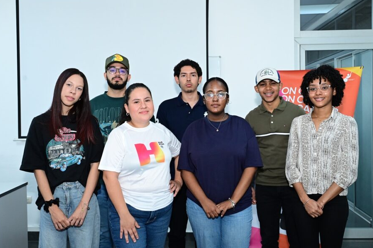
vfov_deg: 34.5
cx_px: 190
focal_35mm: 39
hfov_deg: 50.1
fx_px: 399
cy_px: 119
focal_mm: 33.5
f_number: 6.3
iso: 2500
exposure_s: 1/200
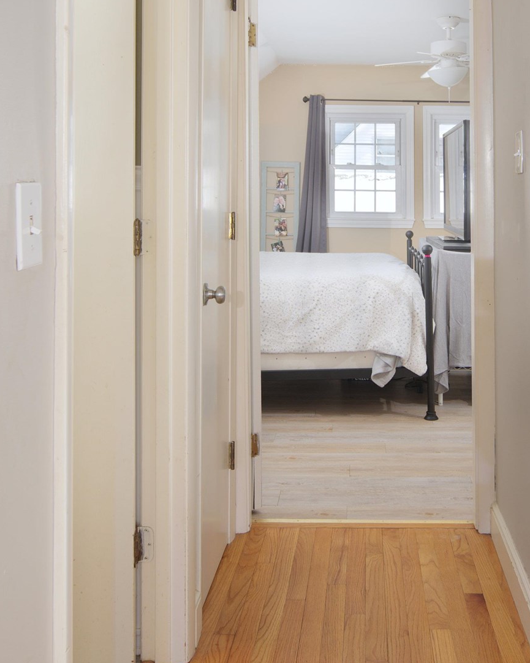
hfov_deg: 37.0
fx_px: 784
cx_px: 346
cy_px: 218
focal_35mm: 40
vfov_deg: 45.1
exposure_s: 2
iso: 320
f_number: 7.1
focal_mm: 15
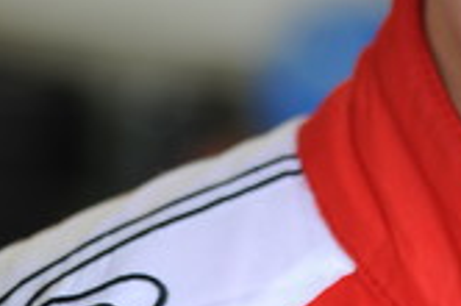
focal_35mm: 326
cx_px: 569
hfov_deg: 6.3
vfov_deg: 4.2
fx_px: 4167
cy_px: -147
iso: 200
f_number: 2.8
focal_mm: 75
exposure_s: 1/30
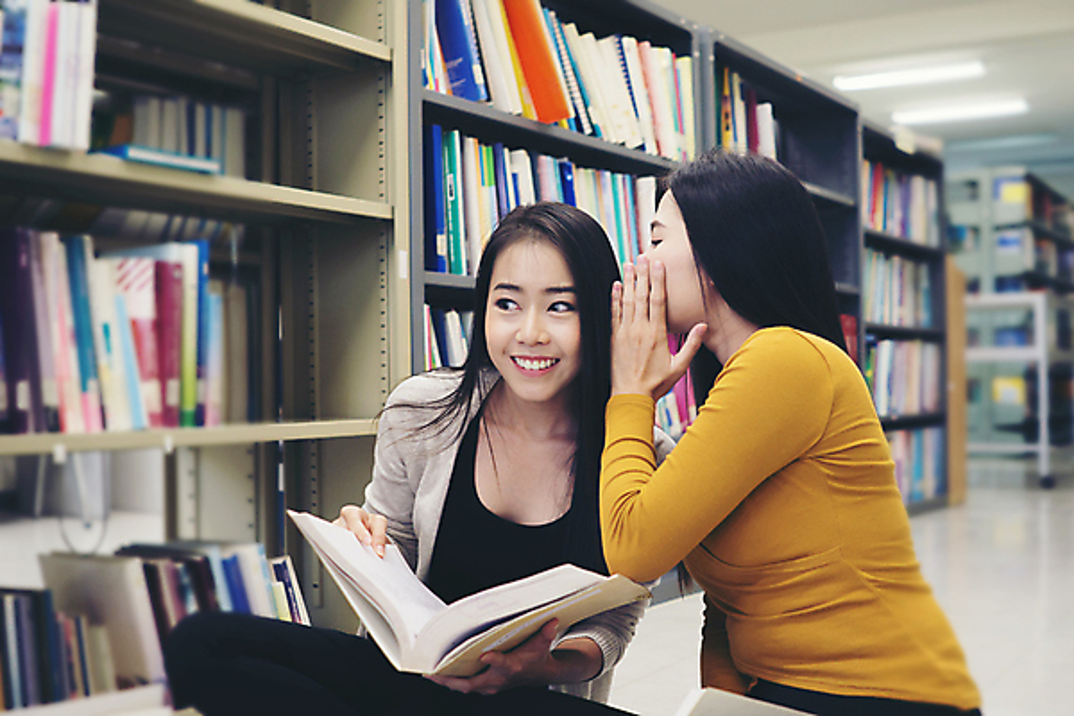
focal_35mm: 42
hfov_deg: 46.4
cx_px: 537
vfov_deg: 31.9
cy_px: 358
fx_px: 1253
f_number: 2.2
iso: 400
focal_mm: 28
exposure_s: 1/40
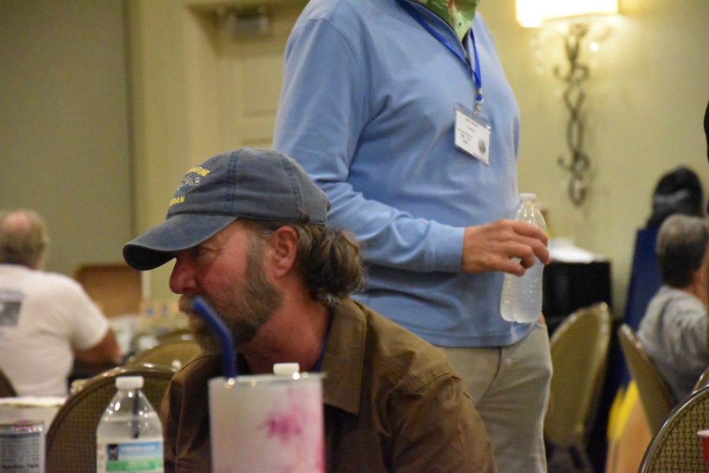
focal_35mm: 158
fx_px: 3102
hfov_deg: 13.0
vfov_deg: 8.7
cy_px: 236
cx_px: 354
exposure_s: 1/125
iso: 12800
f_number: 5.6
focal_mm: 105
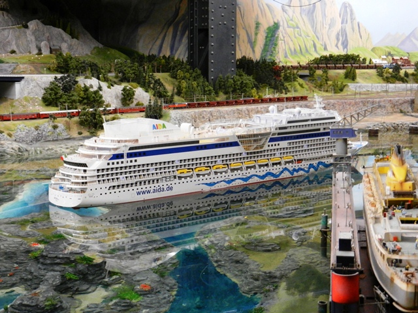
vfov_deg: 24.4
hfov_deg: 32.2
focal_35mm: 60
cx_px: 209
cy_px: 156
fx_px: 725
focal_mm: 10.9
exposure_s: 1/30
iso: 640
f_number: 4.5
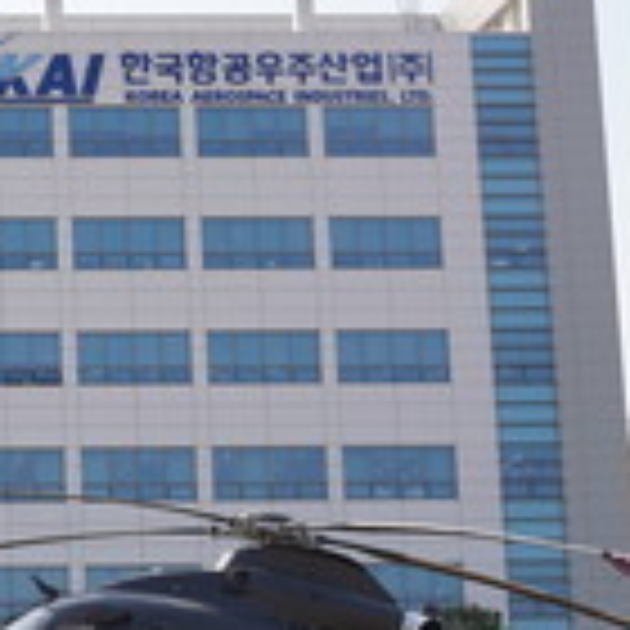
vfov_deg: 16.2
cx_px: -338
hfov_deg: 15.0
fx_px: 2204
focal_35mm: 107
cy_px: 484
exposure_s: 1/200
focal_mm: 31.6
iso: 100
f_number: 8
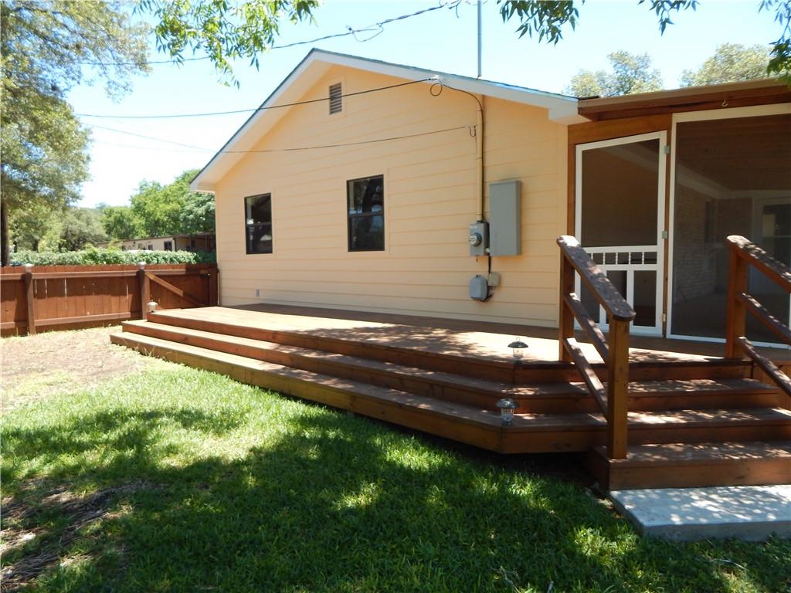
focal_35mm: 22
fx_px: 503
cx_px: 396
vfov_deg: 61.1
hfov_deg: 76.4
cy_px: 296
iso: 125
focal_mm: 4
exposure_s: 1/400
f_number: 3
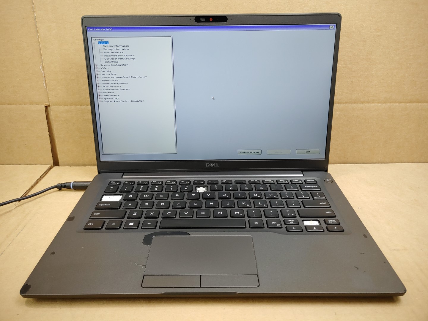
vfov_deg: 53.1
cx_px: 214
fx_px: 321
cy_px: 160
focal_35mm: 26
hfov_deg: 67.3
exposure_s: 1/120
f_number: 1.8
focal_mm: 4.36
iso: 50
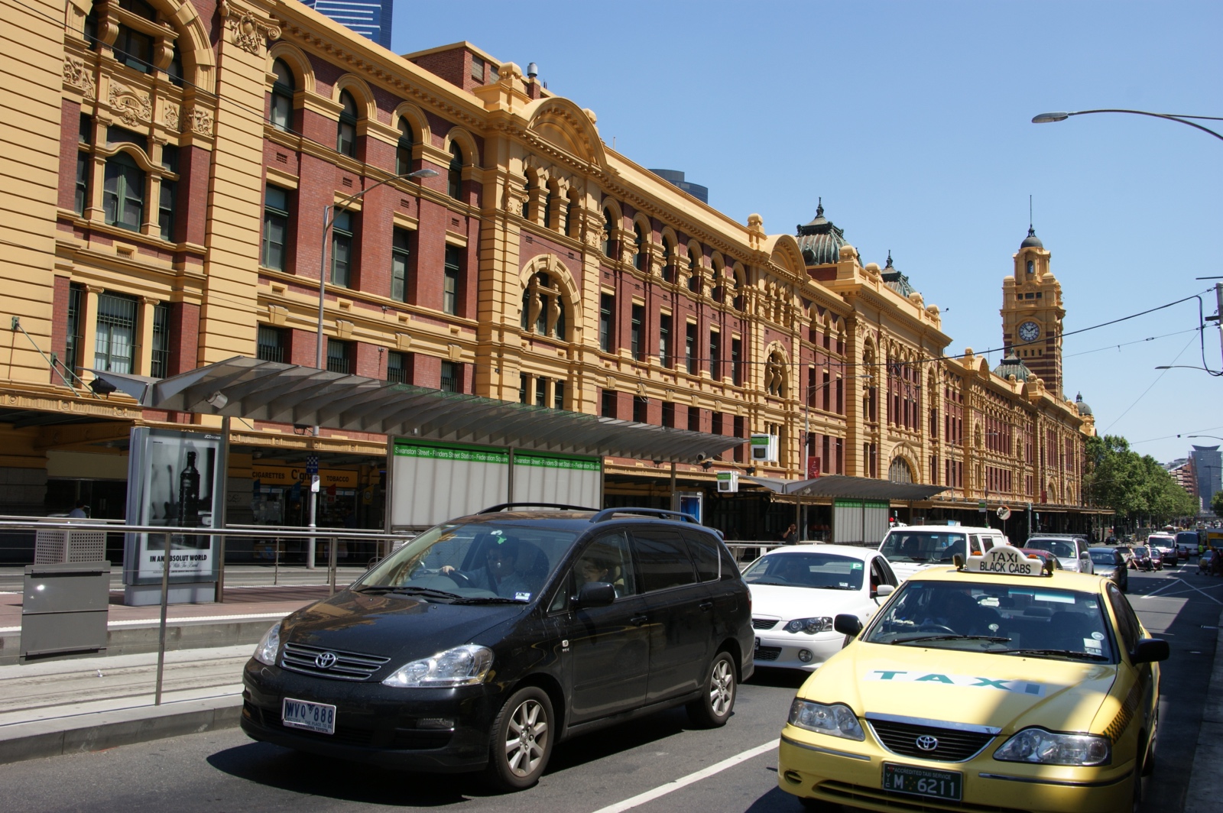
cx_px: 612
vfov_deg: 39.9
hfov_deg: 57.3
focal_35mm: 33
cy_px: 406
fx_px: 1120
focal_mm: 22
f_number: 10
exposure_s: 1/125
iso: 100
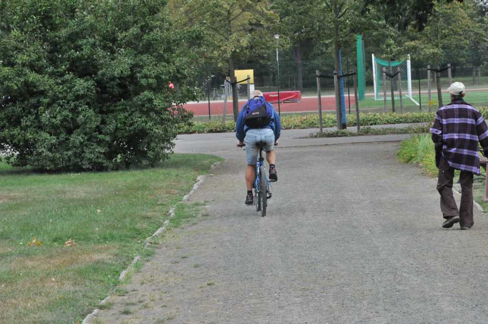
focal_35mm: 158
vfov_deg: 8.7
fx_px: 2132
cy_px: 162
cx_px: 244
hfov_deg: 13.1
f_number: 10
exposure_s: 1/1600
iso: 2000
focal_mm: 105
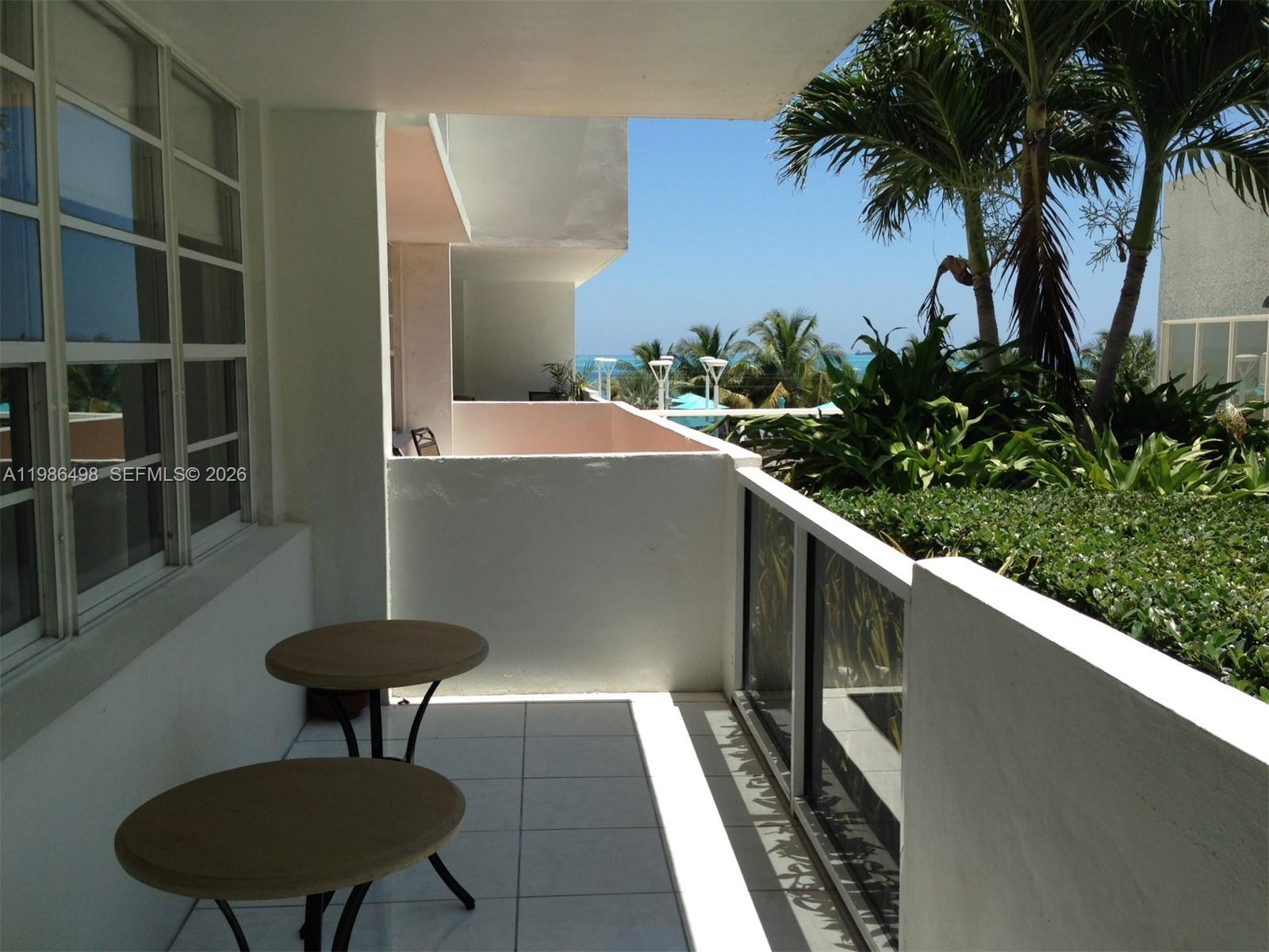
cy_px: 476
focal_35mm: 33
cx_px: 634
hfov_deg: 55.4
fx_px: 1210
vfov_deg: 42.9
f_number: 2.4
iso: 50
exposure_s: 1/1550
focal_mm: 4.13
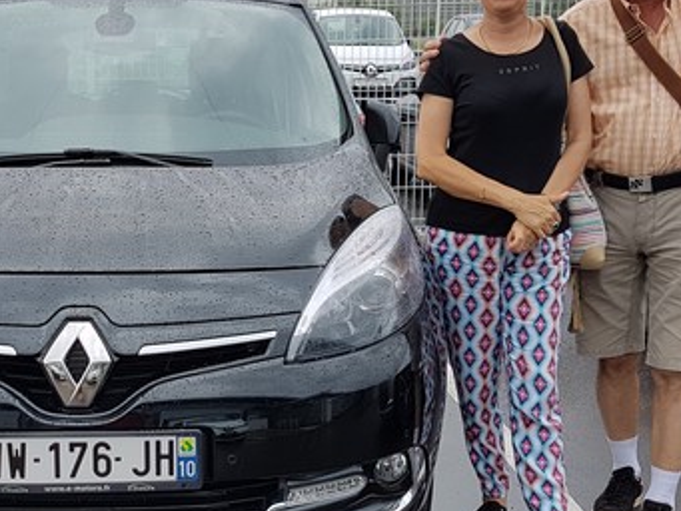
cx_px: 172
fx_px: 1200
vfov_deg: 24.0
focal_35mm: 61
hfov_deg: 31.1
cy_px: 305
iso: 40
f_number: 1.7
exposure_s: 1/486
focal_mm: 4.2
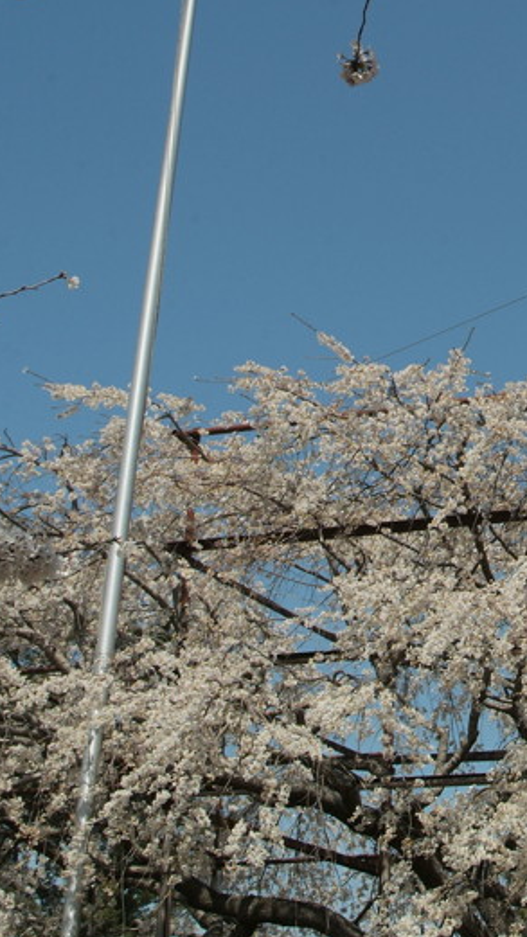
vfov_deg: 31.0
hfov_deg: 16.3
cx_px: 764
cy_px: 512
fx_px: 1690
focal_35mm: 68
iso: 200
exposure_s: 1/350
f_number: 9.5
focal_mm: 22
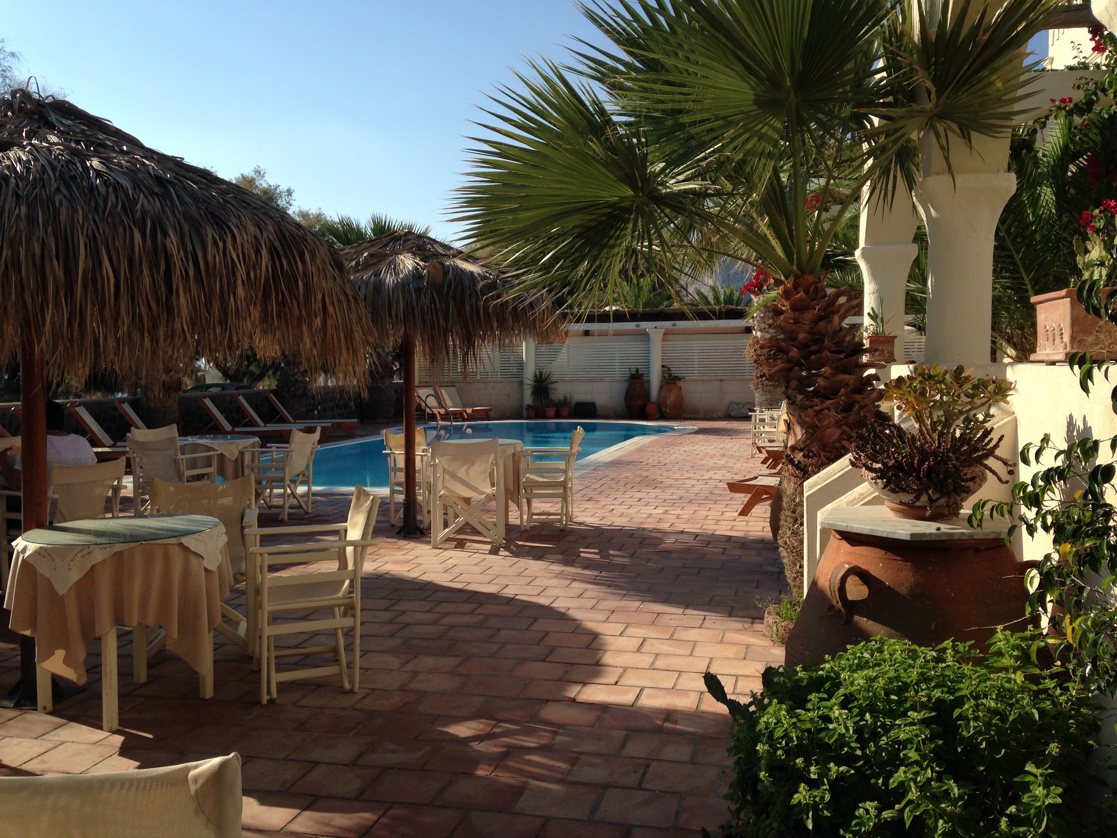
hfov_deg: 55.4
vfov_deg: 42.9
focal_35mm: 33
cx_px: 558
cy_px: 419
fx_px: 1065
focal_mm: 4.12
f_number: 2.4
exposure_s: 1/1695
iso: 50
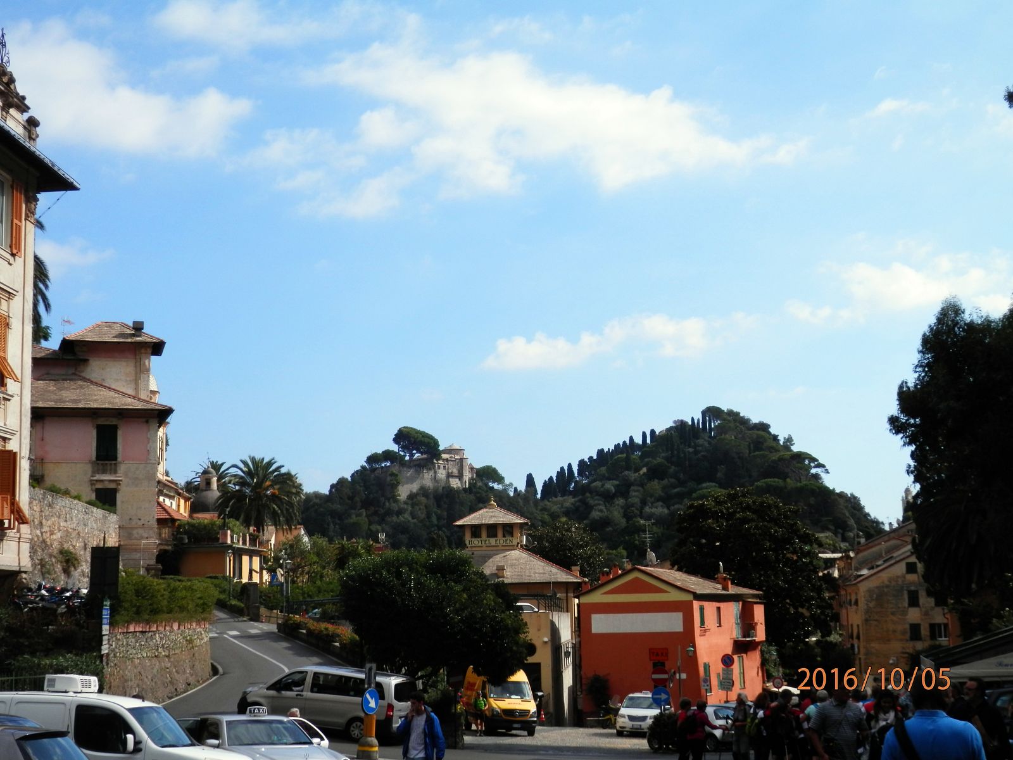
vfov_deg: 29.7
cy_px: 380
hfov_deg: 38.9
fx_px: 1434
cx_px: 506
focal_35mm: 49
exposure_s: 1/160
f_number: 11.2
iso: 80
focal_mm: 8.9
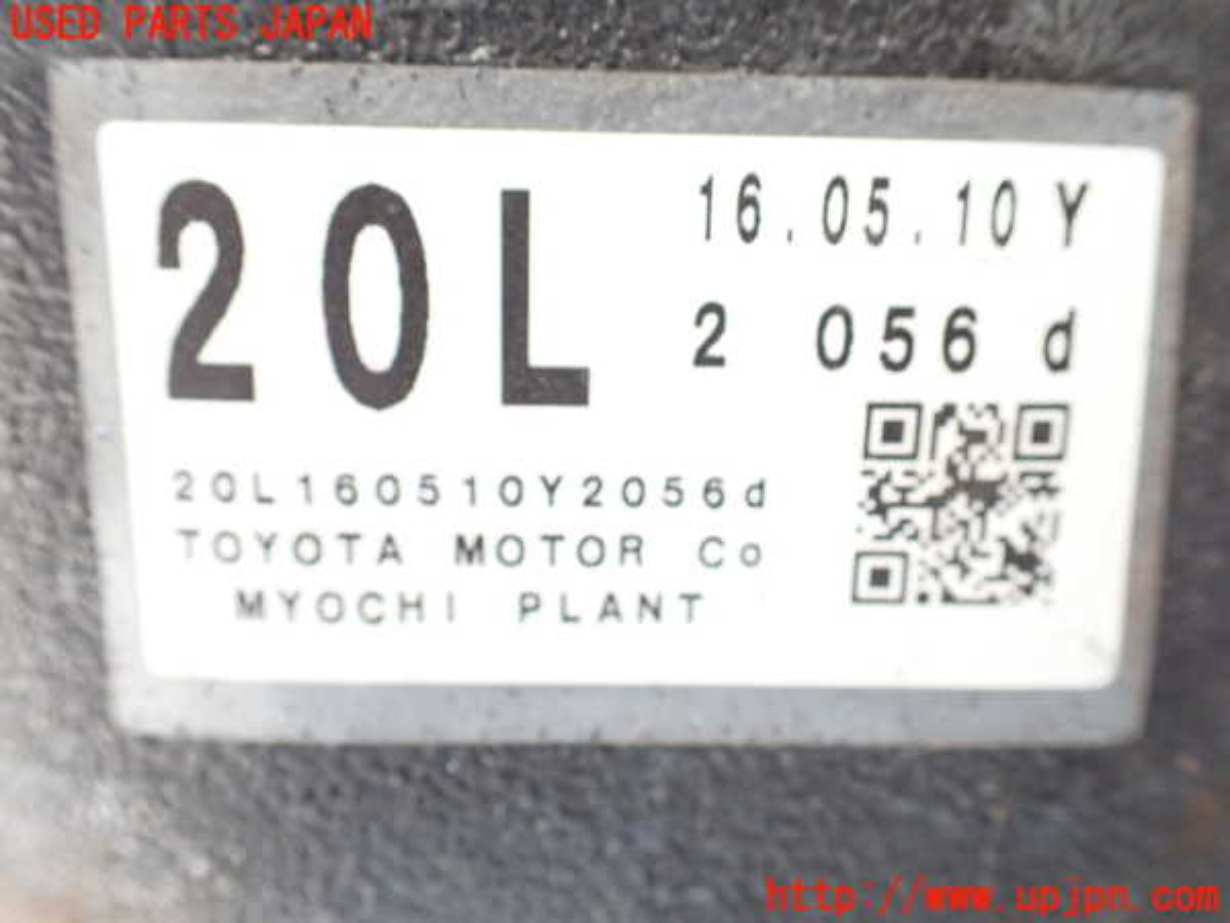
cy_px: 462
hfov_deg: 60.0
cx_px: 615
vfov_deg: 46.8
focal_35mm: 30
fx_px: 1066
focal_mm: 5.4
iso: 800
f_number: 2.3
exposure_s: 1/100
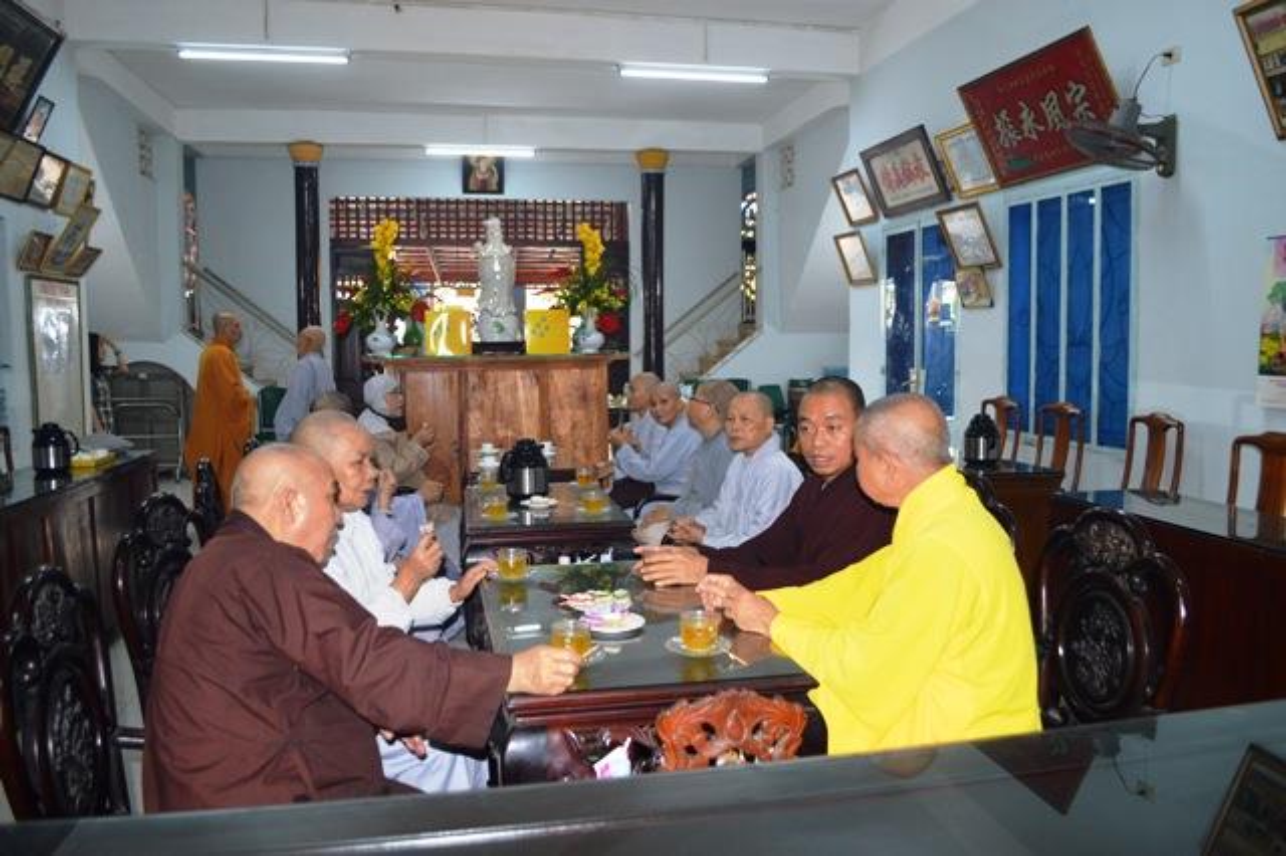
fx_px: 964
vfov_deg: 47.9
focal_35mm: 27
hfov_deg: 67.4
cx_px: 643
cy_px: 428
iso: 640
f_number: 3.5
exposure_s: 1/60
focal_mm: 18
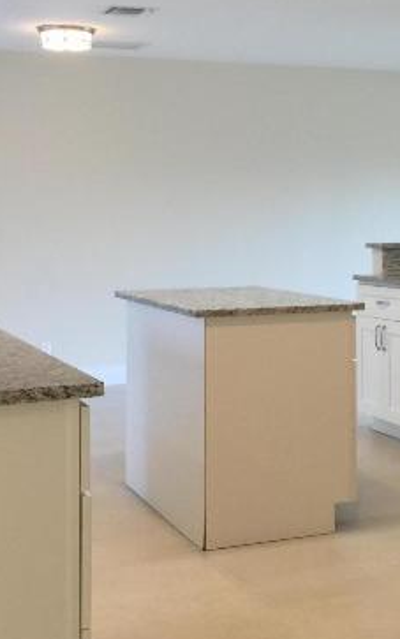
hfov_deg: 19.6
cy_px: 215
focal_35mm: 65
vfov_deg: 31.3
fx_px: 1133
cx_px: 359
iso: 32
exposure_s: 1/30
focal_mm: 4.15
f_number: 2.2
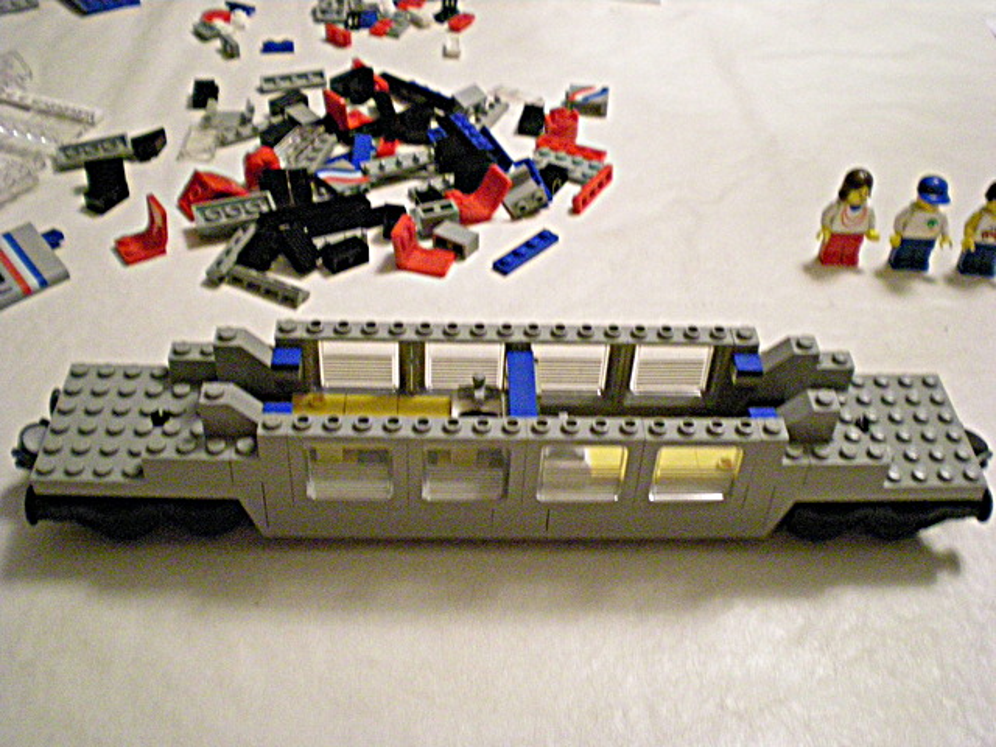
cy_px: 374
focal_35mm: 38
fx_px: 1093
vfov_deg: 37.7
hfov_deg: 49.0
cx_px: 498
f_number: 3.1
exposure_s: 1/38.8
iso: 800
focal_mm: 6.3
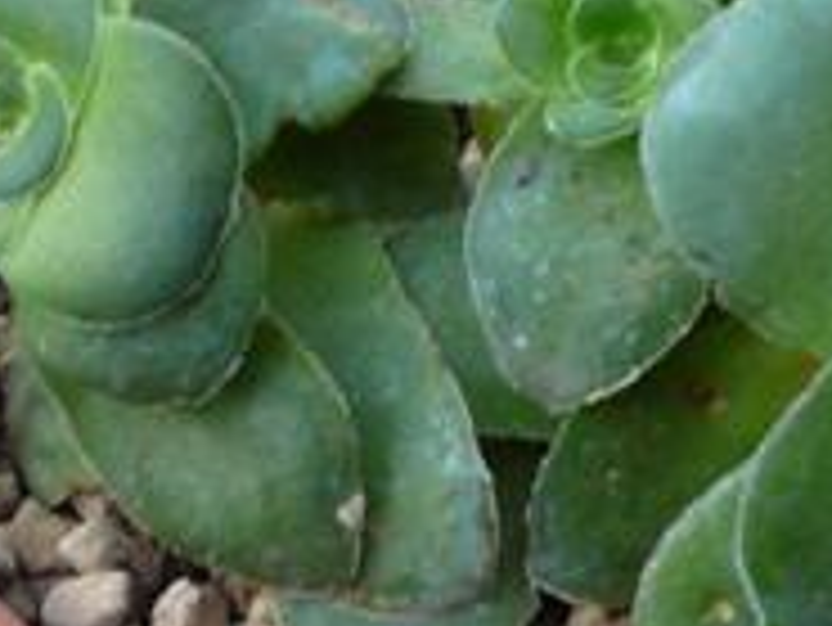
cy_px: 279
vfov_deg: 15.3
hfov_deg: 20.0
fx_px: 2333
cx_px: 657
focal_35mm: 97
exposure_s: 1/15
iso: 200
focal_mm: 4.6
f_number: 2.8
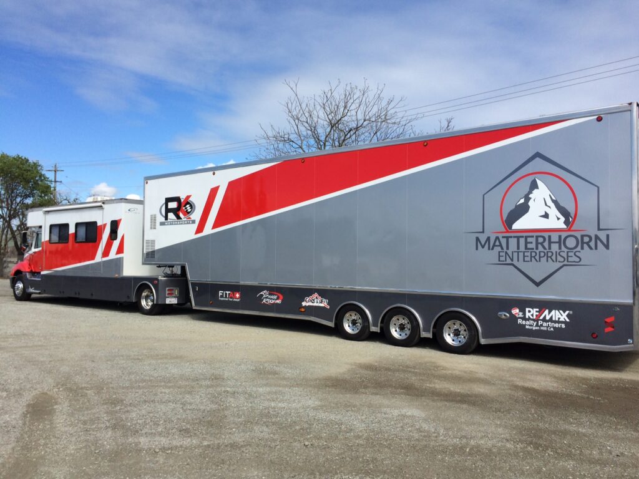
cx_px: 320
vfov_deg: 48.2
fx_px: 535
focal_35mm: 29
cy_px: 240
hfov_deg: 61.7
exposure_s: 1/2415
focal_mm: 4.15
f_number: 2.2
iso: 32
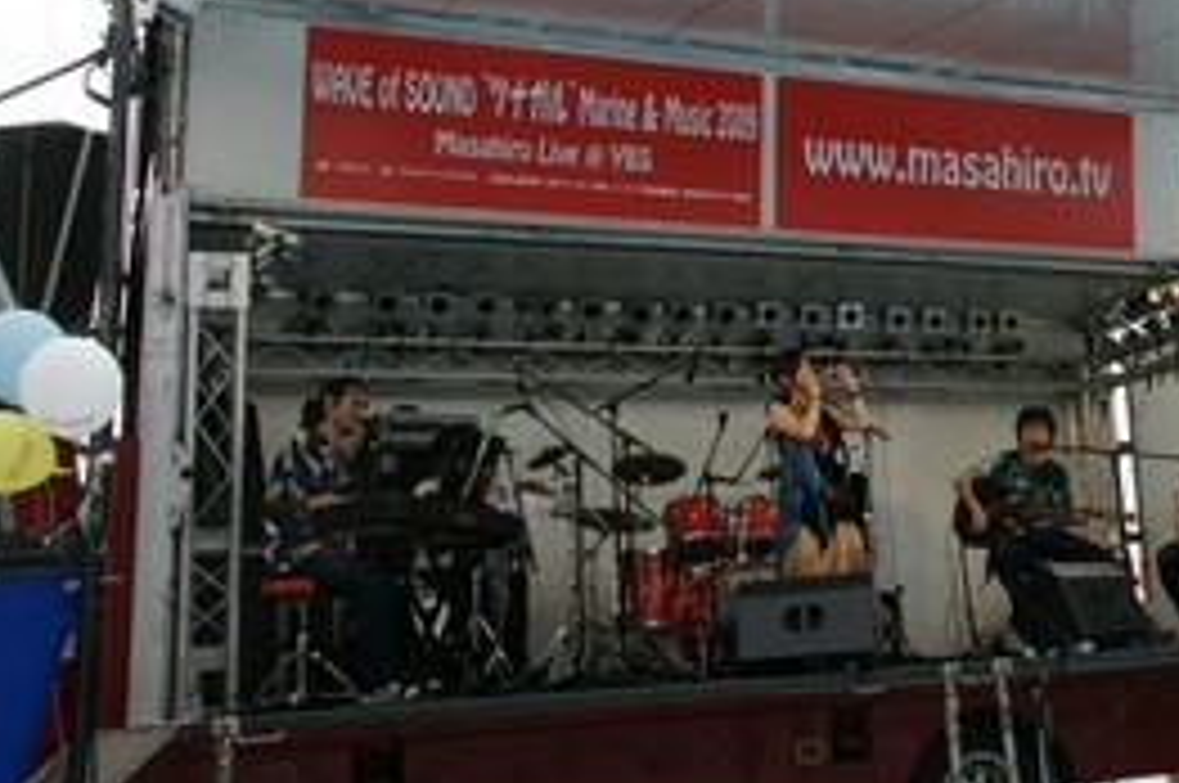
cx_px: 918
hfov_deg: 39.8
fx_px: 1570
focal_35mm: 48
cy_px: 241
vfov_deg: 27.8
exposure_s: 1/320
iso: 200
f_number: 8
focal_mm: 20
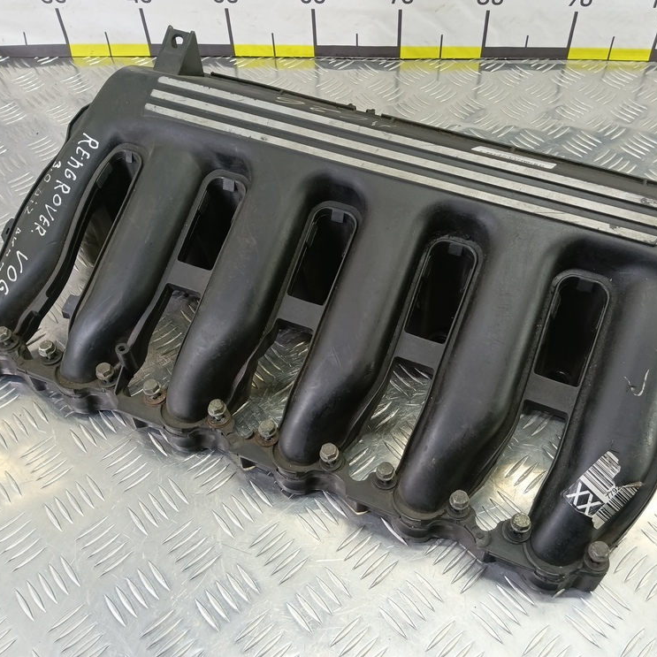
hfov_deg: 57.2
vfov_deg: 57.3
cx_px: 357
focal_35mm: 28
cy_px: 318
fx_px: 601
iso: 228
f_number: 1.6
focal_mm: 4.11
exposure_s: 1/50
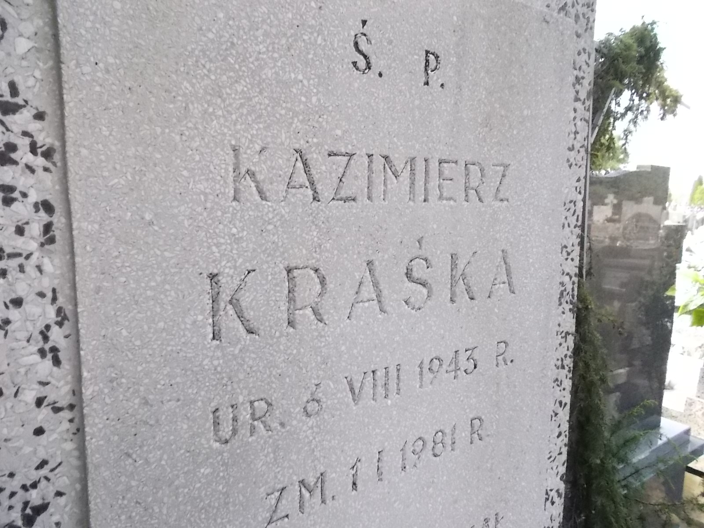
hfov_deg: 67.3
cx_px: 352
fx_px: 529
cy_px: 264
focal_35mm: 26
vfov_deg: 53.1
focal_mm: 4.6
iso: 400
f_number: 8
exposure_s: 1/80
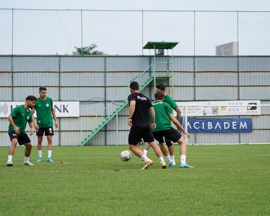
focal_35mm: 147
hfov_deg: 13.1
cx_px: 130
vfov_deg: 10.5
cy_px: 108
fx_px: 1175
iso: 250
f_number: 5.6
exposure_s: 1/1000
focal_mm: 130
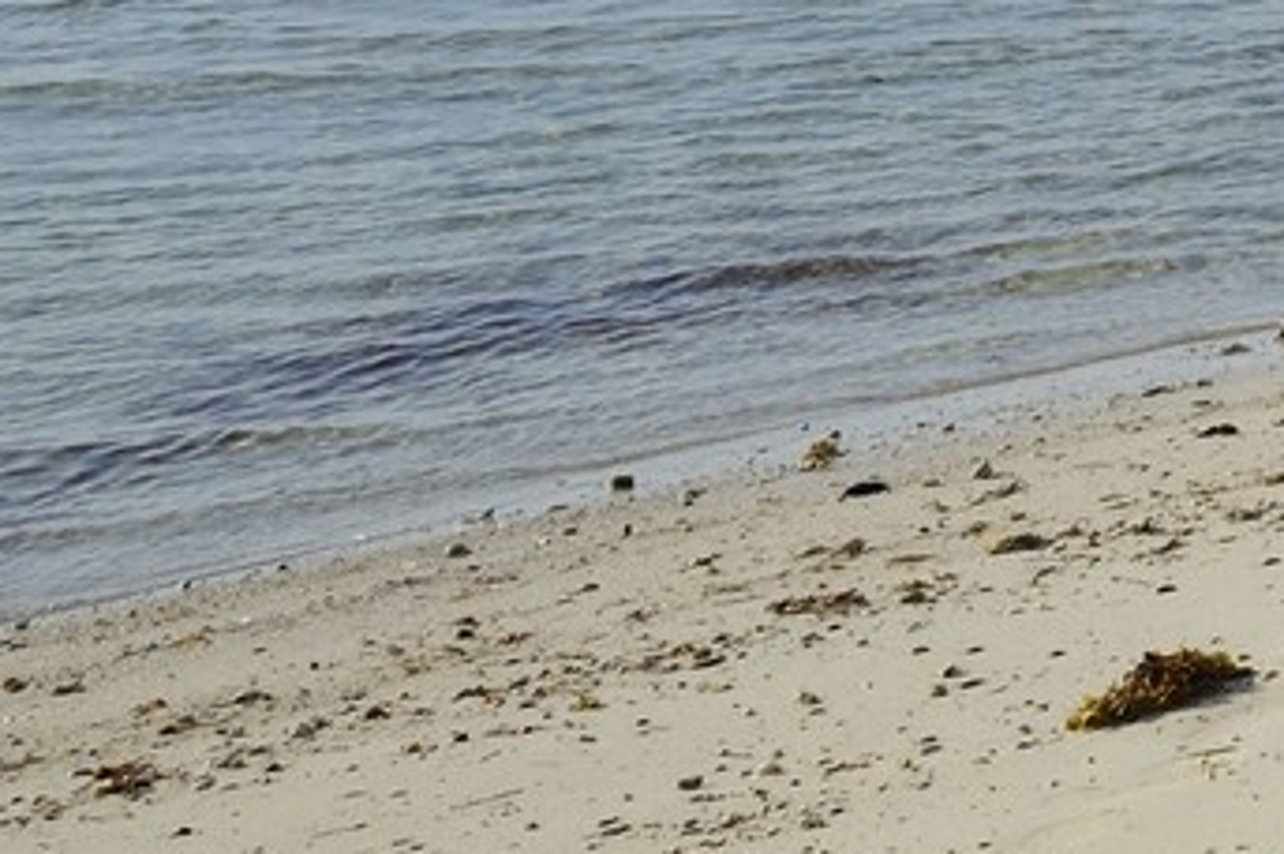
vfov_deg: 10.9
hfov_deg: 14.9
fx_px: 3991
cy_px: -970
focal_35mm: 112
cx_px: 2579
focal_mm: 24
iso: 200
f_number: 16
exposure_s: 1/160
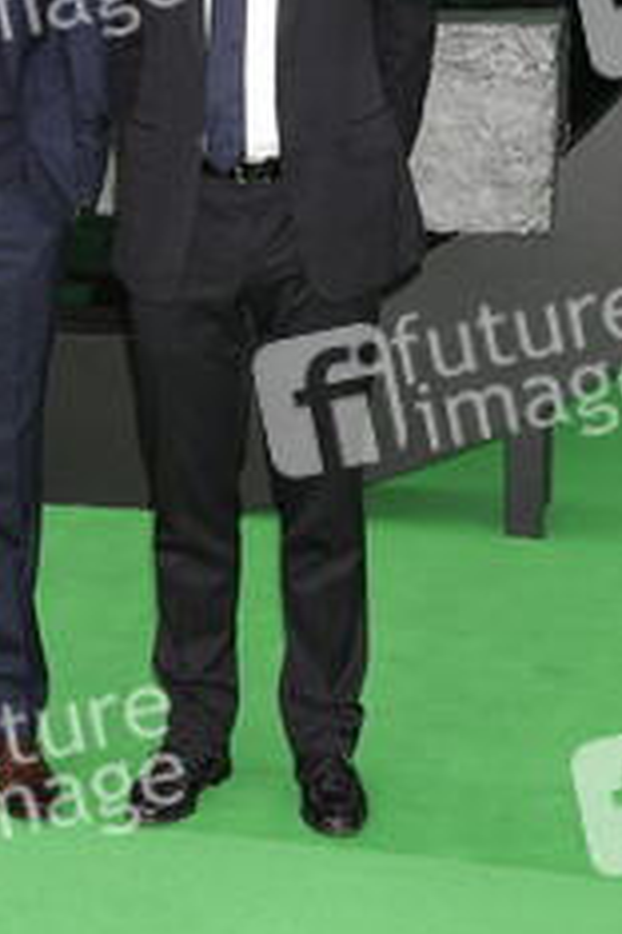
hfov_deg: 12.8
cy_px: 184
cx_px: 96
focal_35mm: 106
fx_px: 2747
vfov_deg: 19.1
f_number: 8
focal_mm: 62
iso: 640
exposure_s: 1/80
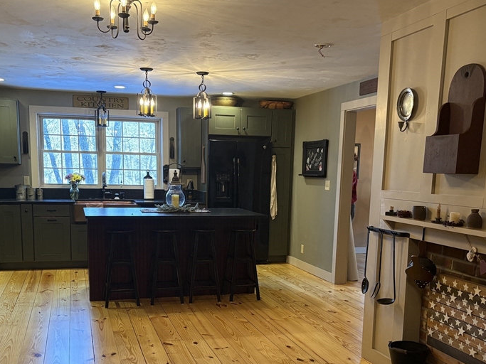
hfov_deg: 47.8
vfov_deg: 36.3
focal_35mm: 39
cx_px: 226
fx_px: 547
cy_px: 252
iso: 200
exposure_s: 1/60
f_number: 1.6
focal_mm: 5.96
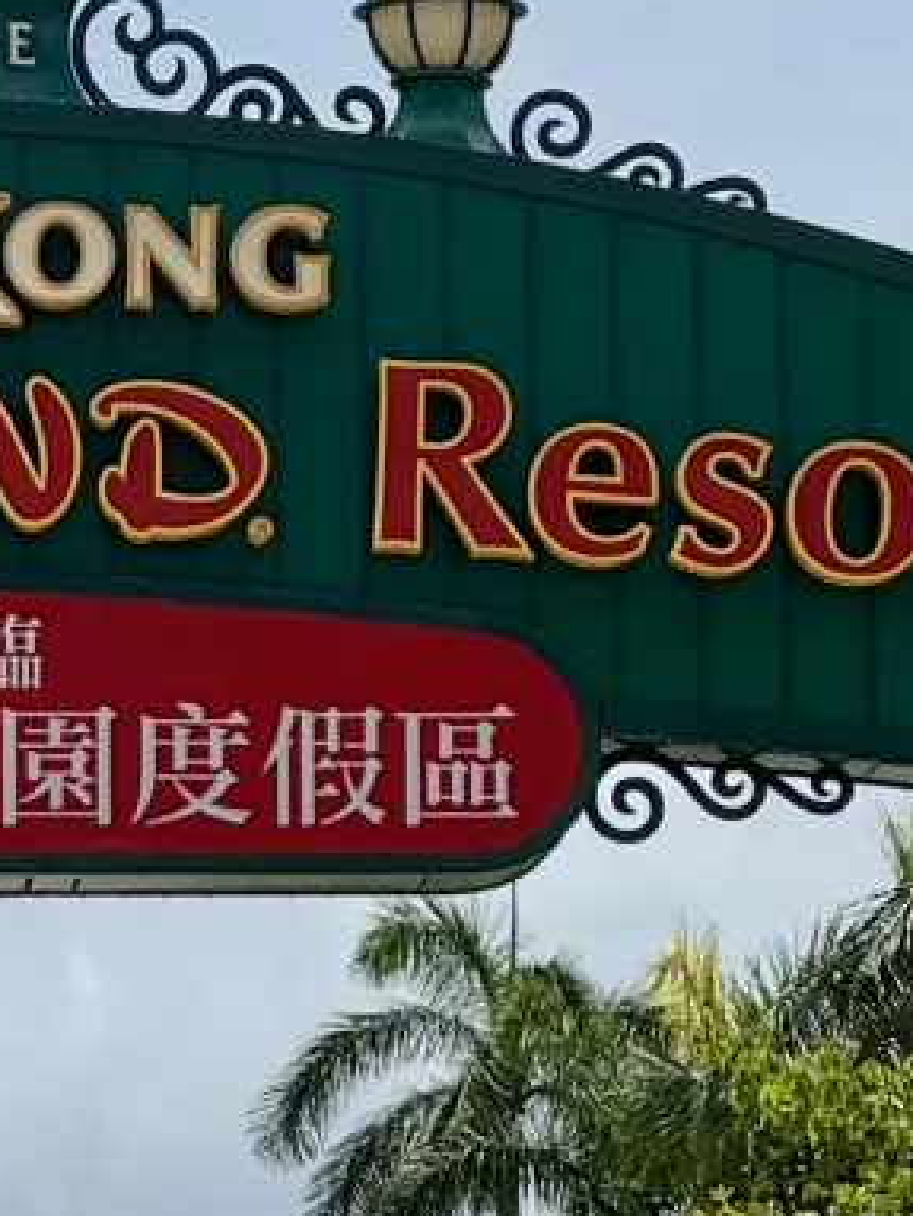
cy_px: 318
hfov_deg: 5.1
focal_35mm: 290
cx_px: -156
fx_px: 10187
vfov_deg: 6.8
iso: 20
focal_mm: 9
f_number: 2.8
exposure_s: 1/2538
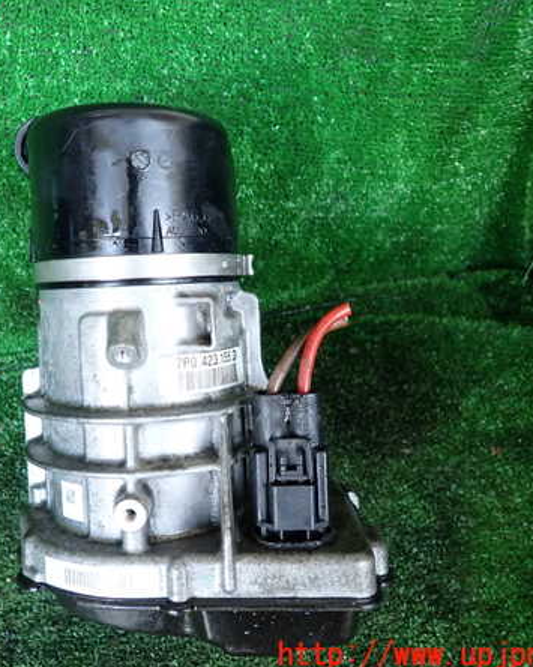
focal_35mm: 33
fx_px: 651
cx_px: 167
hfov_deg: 43.7
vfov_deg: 54.2
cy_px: 337
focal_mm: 4.5
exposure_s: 1/40
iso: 200
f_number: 2
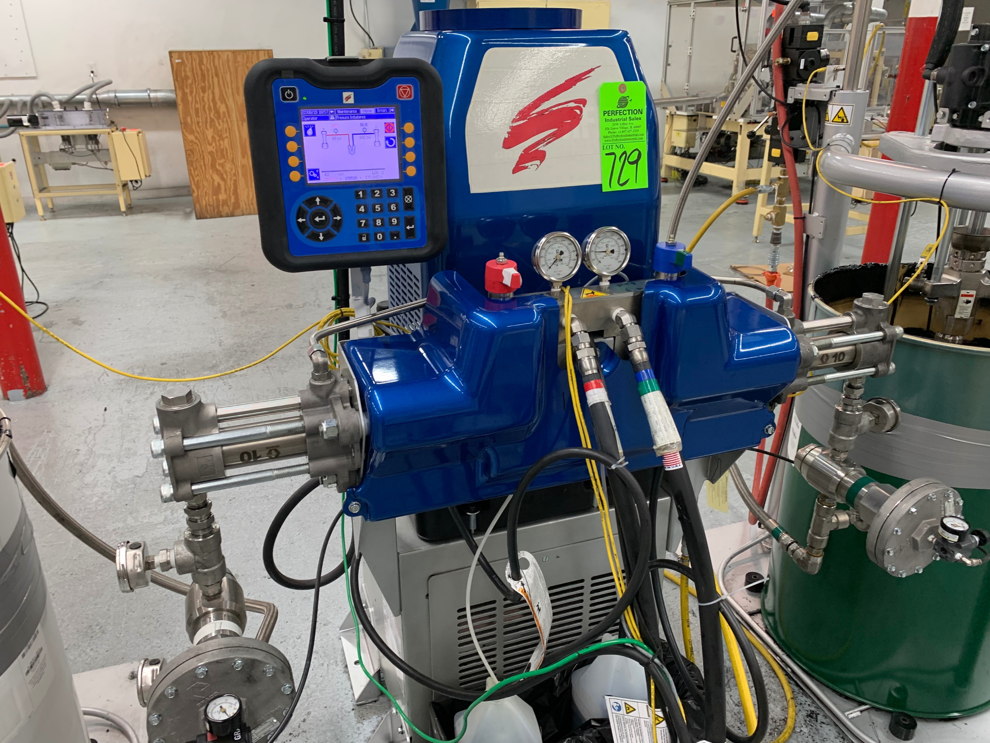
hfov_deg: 67.3
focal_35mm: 26
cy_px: 372
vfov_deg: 53.1
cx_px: 495
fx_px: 744
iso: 80
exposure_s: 1/60
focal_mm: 4.25
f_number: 1.8
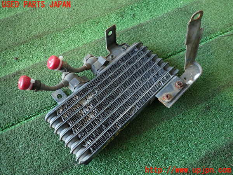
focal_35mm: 25
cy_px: 88
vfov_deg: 54.9
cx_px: 116
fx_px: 168
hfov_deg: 69.4
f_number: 2
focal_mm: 4.5
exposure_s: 1/30
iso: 200
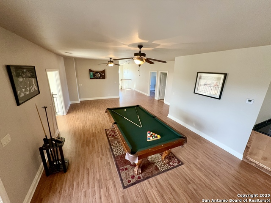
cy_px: 102
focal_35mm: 14
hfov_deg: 102.1
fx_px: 110
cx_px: 136
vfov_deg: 85.7
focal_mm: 2.22
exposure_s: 1/60
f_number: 2.2
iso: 160
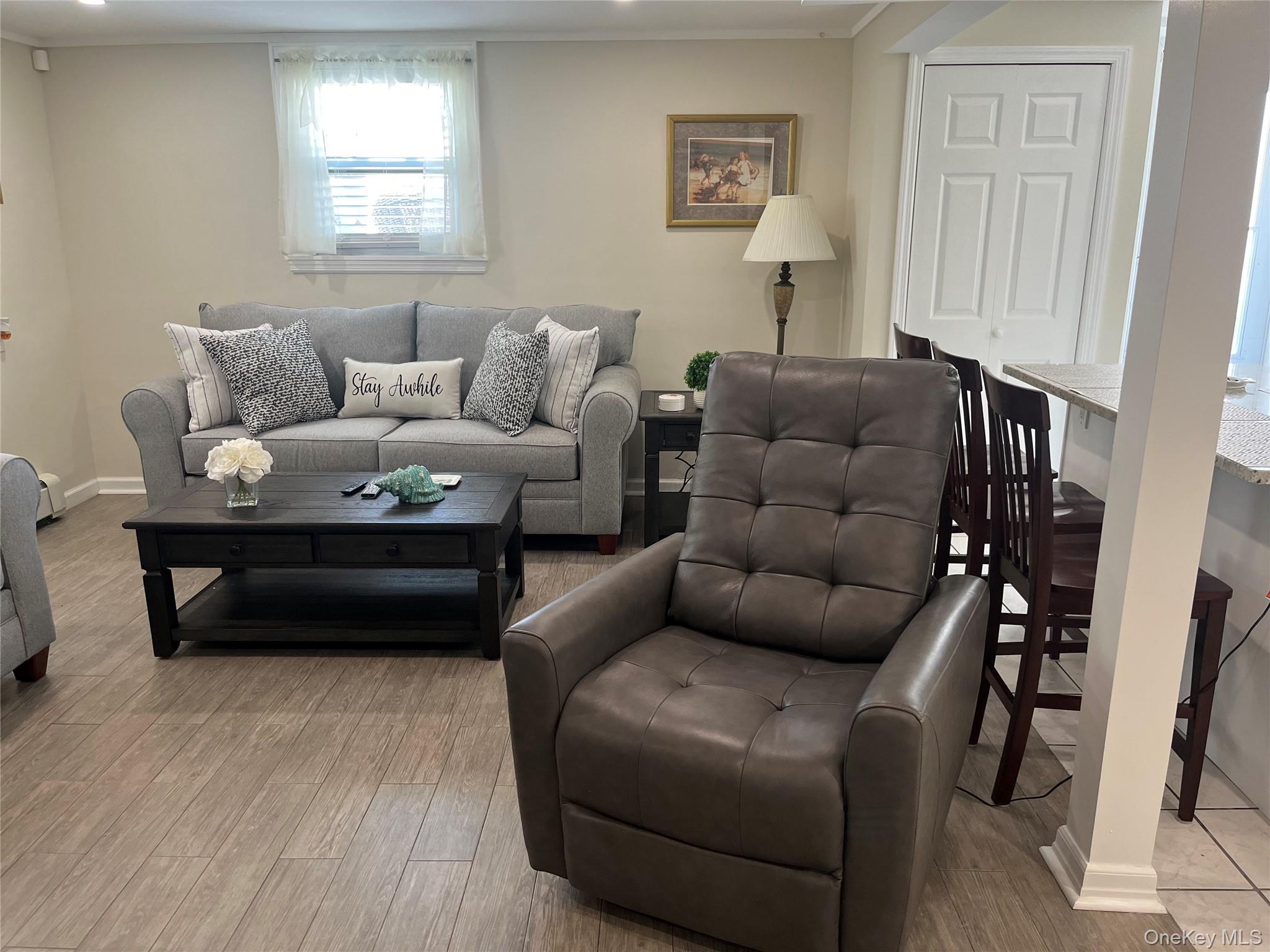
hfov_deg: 67.3
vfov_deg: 53.1
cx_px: 635
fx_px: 954
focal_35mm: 26
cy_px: 476
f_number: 1.6
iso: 125
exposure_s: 1/60
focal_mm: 5.1
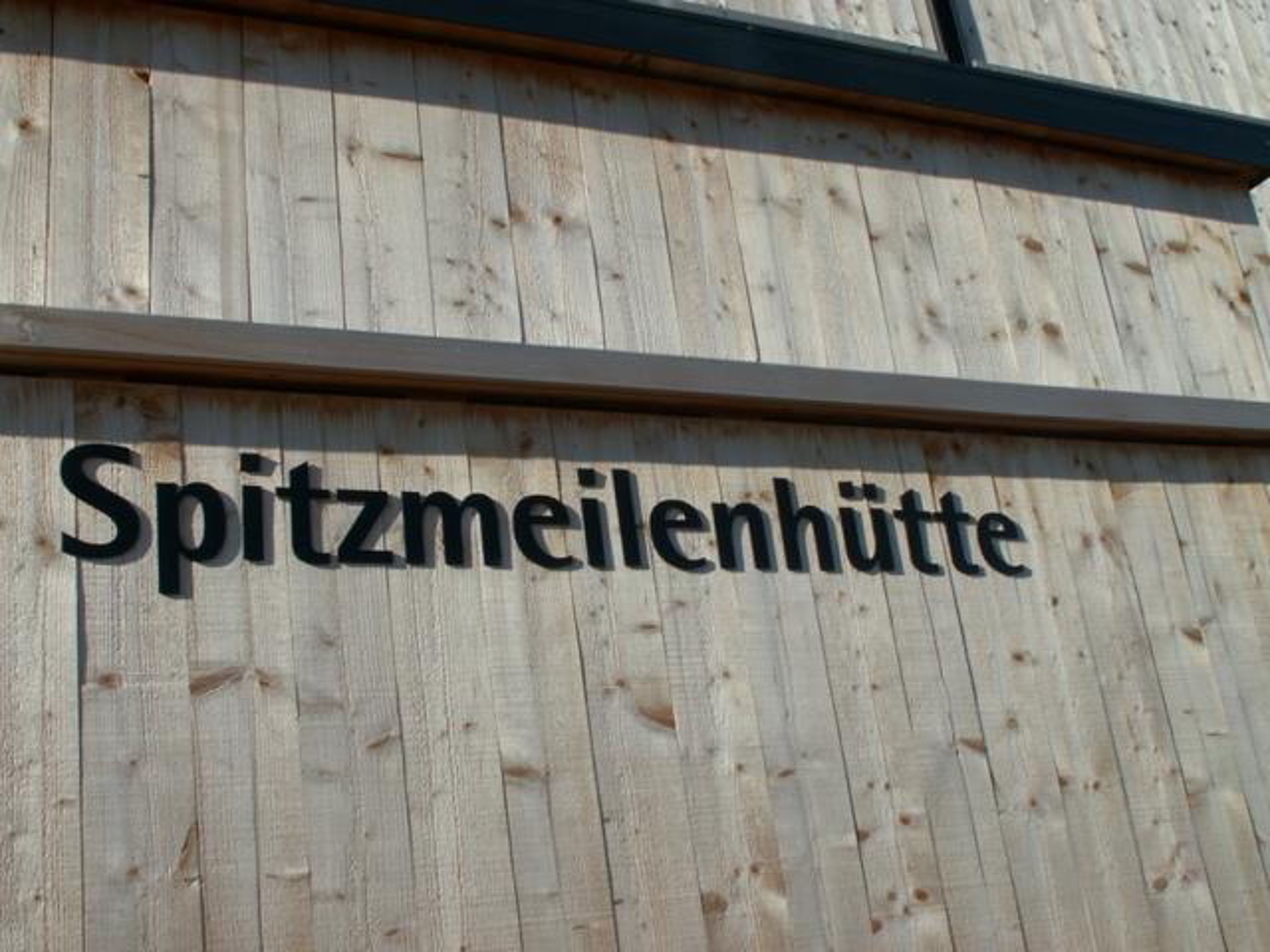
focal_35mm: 40
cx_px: 635
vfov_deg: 36.0
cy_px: 476
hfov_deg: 46.8
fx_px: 1468
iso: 50
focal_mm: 6.58
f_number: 7.1
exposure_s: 1/250
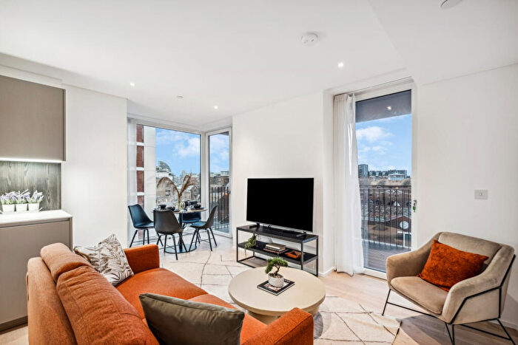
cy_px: 172
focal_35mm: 15
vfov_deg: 77.4
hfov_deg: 100.4
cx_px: 259
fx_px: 216
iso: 640
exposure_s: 1/3.33
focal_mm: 10
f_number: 8
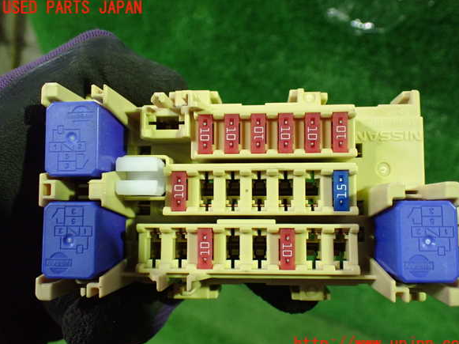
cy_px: 176
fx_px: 411
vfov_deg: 45.4
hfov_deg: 58.4
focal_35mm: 31
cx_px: 235
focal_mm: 5.4
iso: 800
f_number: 2.3
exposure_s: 1/80
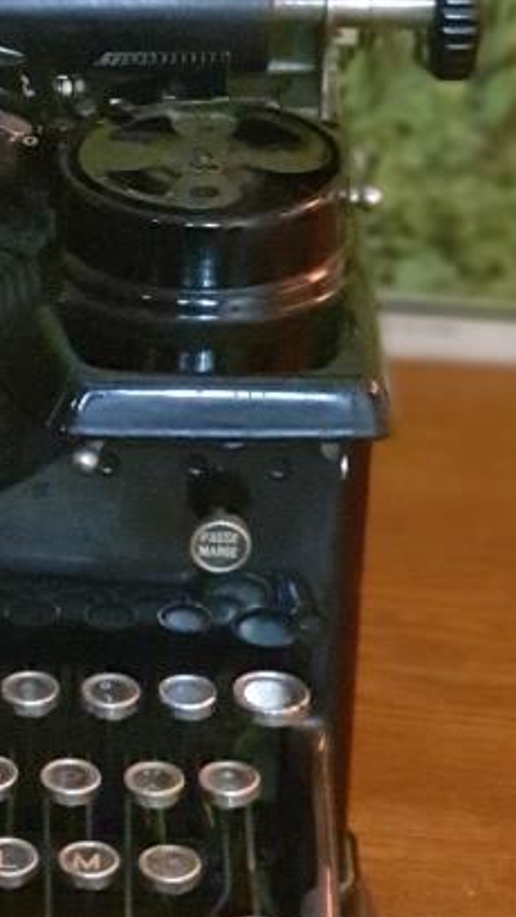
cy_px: 428
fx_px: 3455
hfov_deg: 8.4
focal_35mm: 142
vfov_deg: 15.1
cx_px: -256
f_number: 2.4
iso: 1600
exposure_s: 1/17
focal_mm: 6
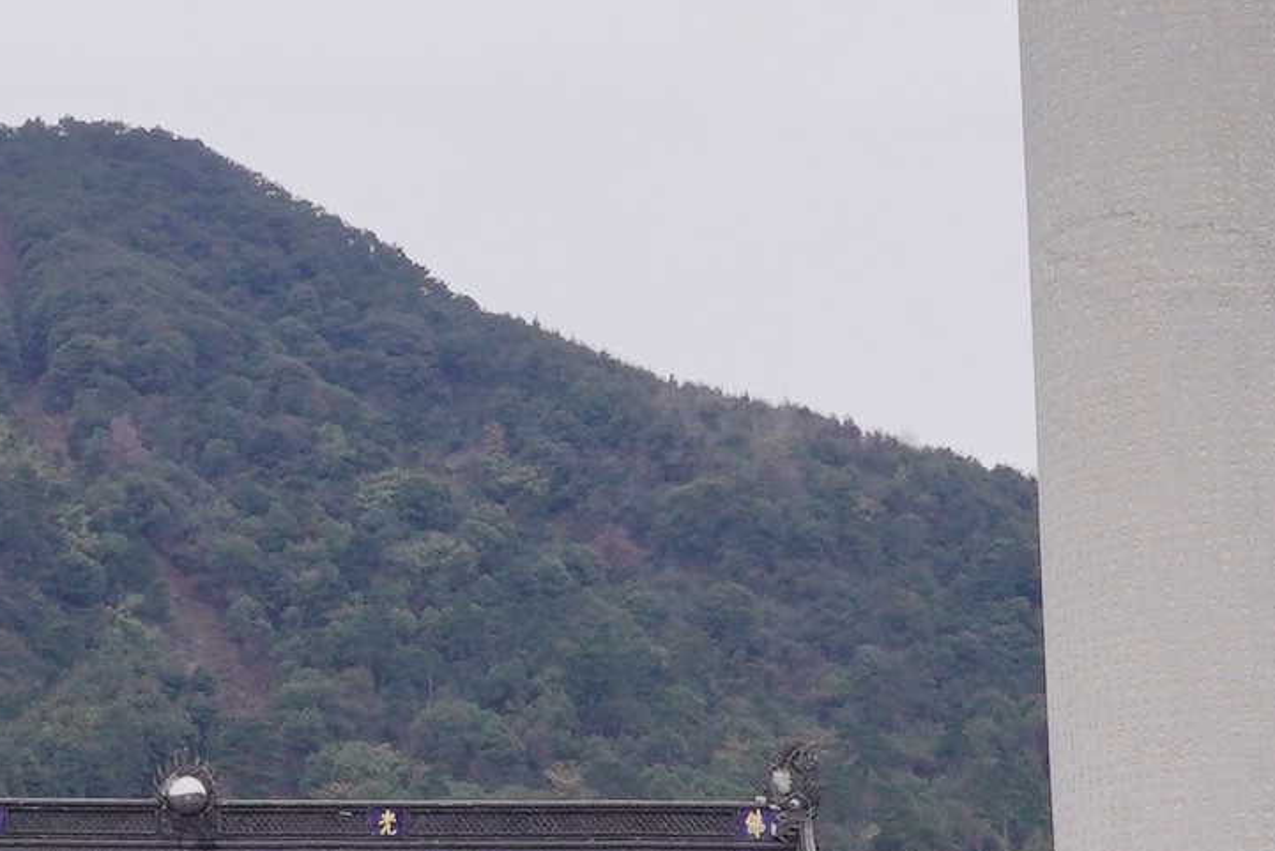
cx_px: 198
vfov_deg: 10.5
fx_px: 4640
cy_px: 269
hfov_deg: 15.5
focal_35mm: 131
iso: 320
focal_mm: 24
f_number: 11
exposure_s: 1/200
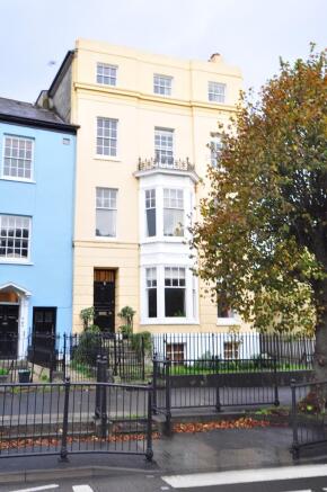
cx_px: 164
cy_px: 246
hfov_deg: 36.8
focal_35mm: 36
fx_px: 492
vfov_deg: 53.2
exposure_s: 1/25
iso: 280
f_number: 5.6
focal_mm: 24
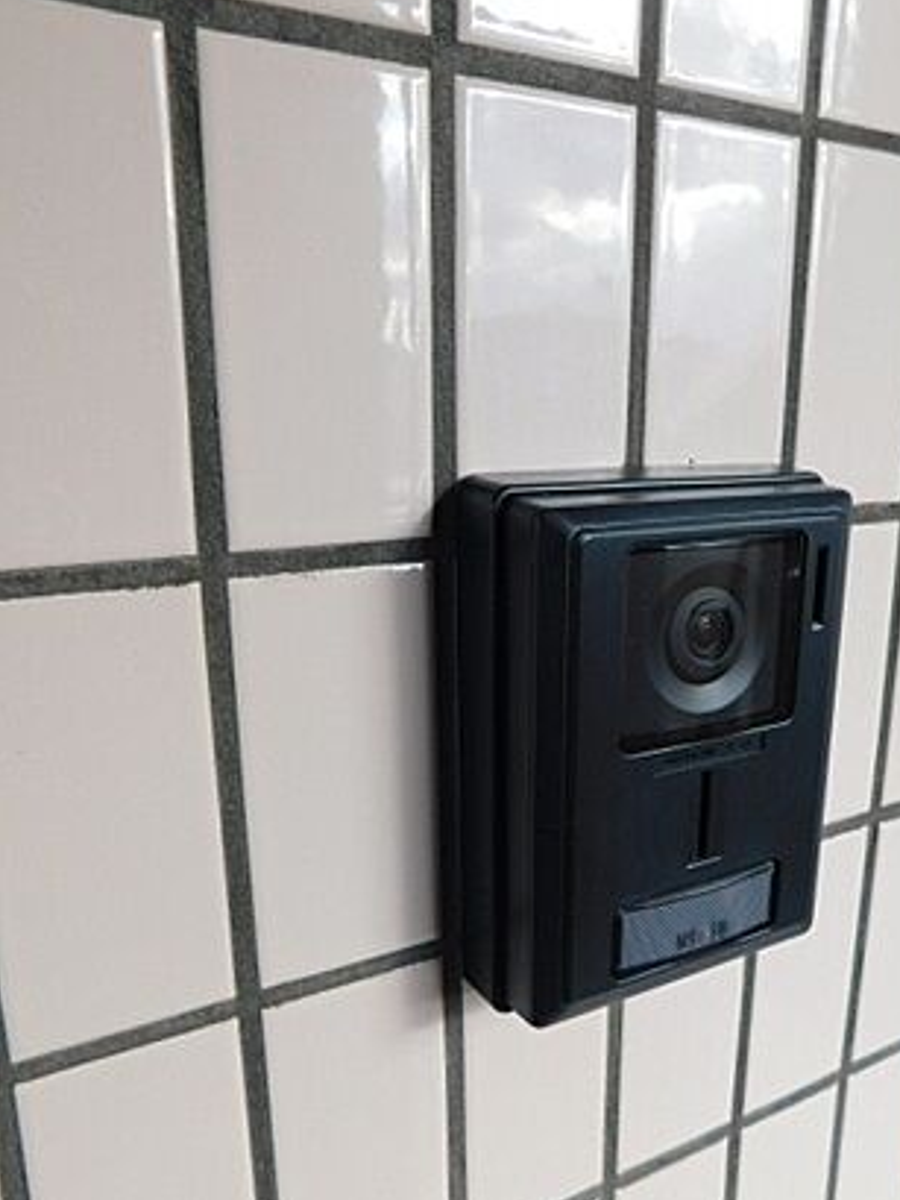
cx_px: 525
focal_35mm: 27
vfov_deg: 65.3
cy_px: 610
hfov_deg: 51.1
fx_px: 935
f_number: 3
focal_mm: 4
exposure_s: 1/125
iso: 125
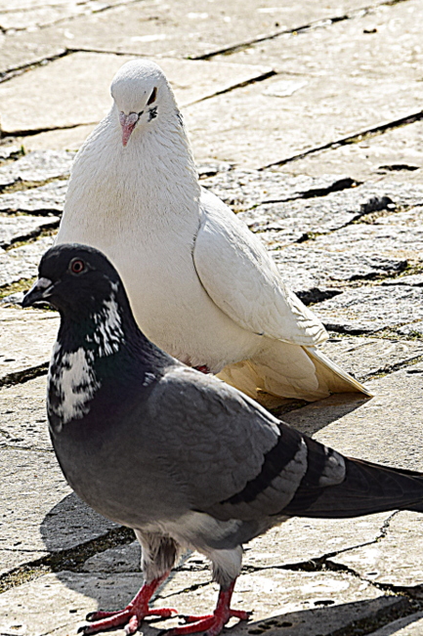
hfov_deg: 7.1
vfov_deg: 10.6
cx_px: 240
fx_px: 3418
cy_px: 332
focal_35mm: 194
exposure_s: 1/500
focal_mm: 105
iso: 320
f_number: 11
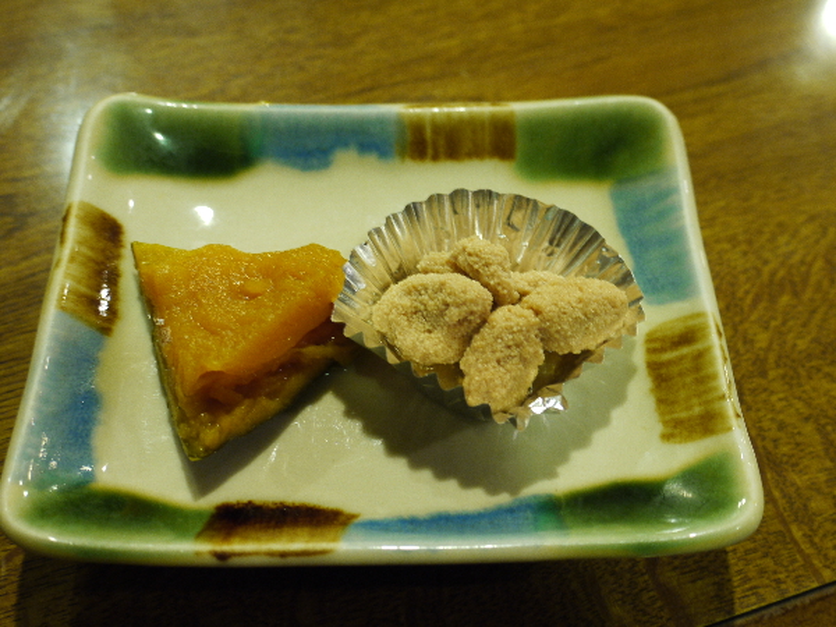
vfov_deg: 34.3
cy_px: 314
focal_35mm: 42
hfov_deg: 44.8
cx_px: 418
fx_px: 1014
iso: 400
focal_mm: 21
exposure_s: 1/5
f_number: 4.5
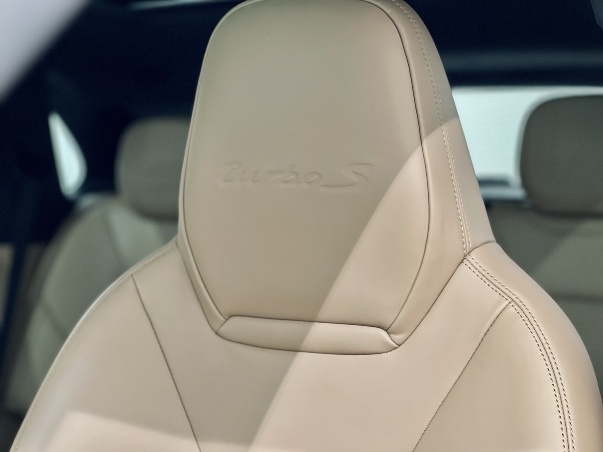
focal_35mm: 64
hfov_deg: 30.3
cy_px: 226
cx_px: 302
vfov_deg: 22.9
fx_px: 1115
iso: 400
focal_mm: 7.5
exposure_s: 1/33
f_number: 2.2
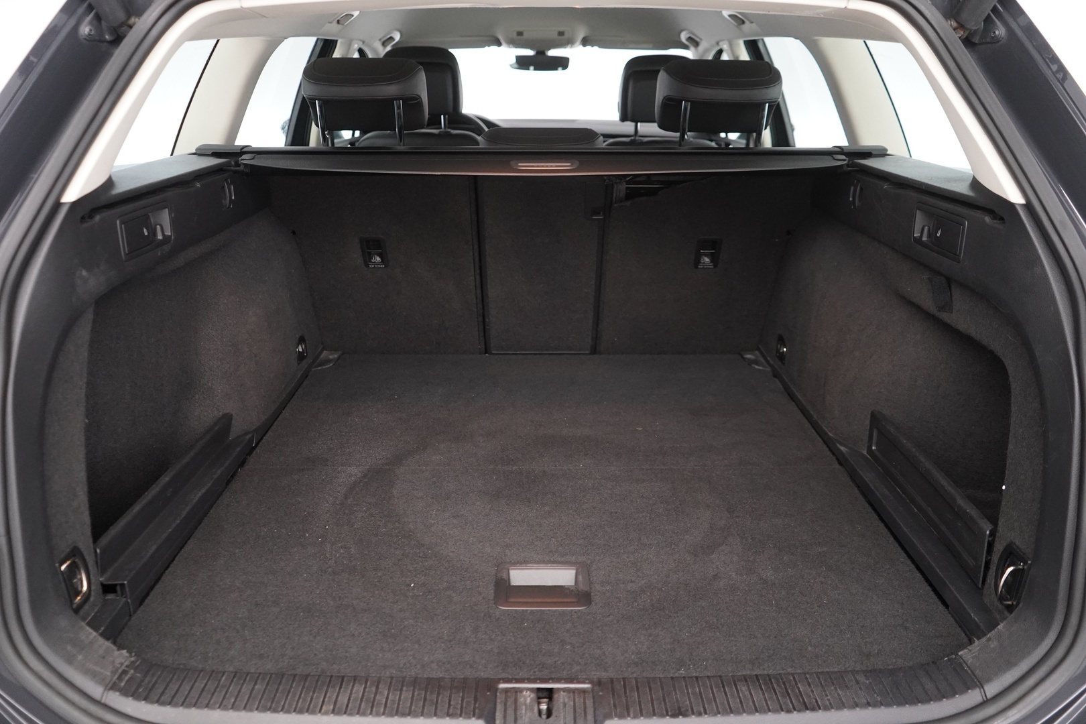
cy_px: 362
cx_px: 543
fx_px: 845
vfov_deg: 46.4
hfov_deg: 65.5
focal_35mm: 28
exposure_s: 1/60
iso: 4000
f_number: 3.5
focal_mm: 28
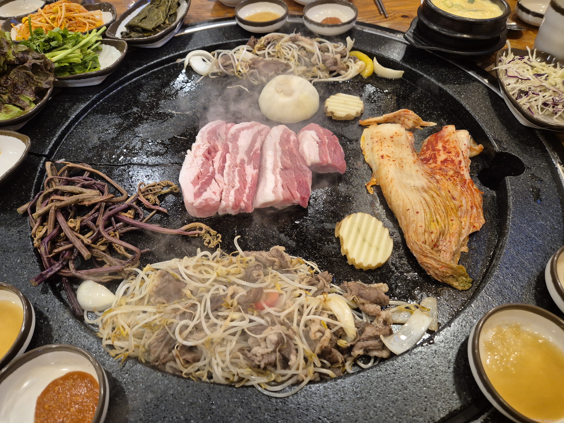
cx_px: 282
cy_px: 212
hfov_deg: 73.9
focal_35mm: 23
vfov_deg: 58.9
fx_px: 375
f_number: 1.8
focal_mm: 5.4
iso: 250
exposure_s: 1/120
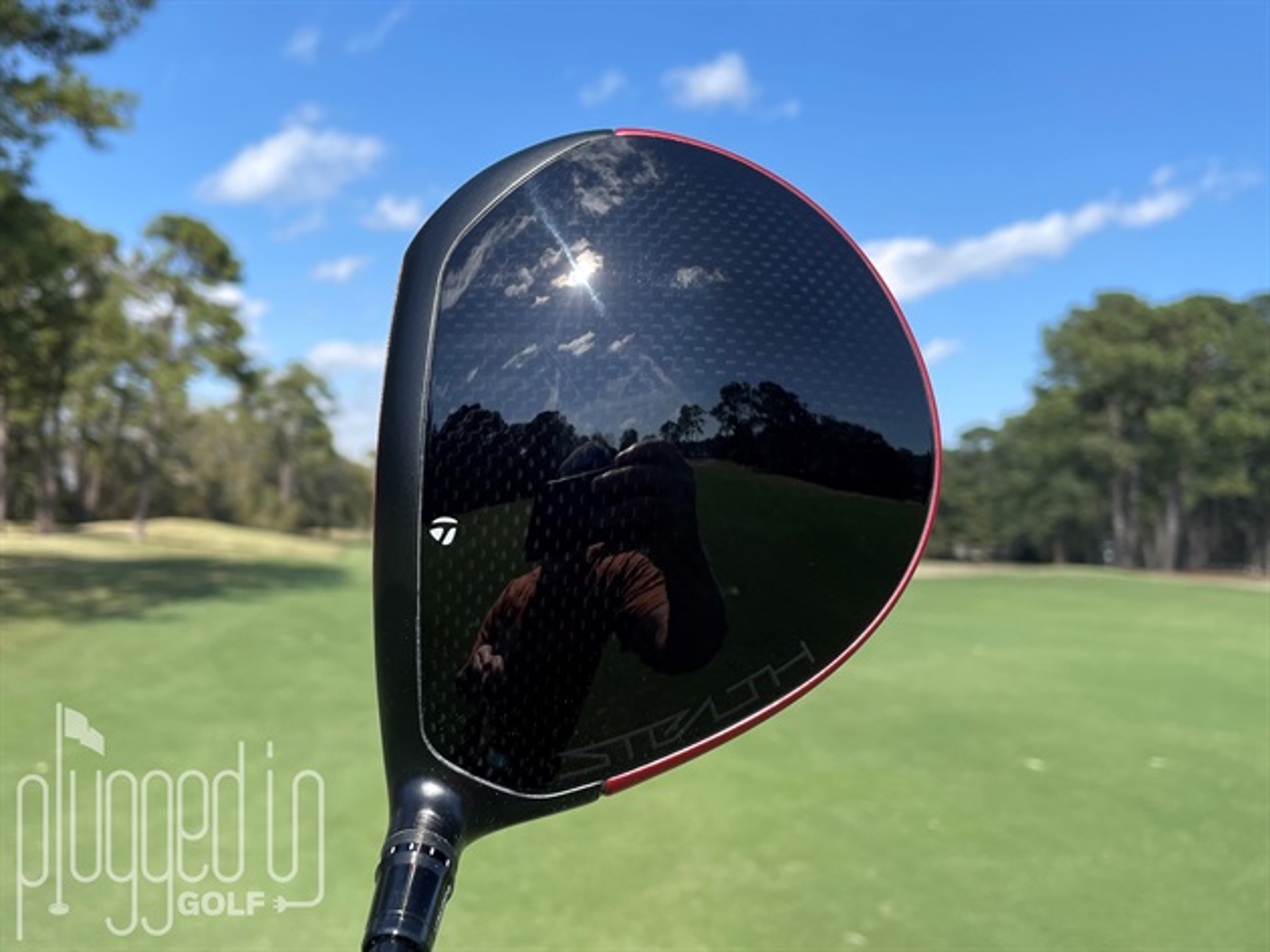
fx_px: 954
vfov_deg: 53.0
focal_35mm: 26
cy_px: 476
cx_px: 635
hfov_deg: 67.3
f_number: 1.6
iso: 32
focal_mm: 4.2
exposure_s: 1/2053
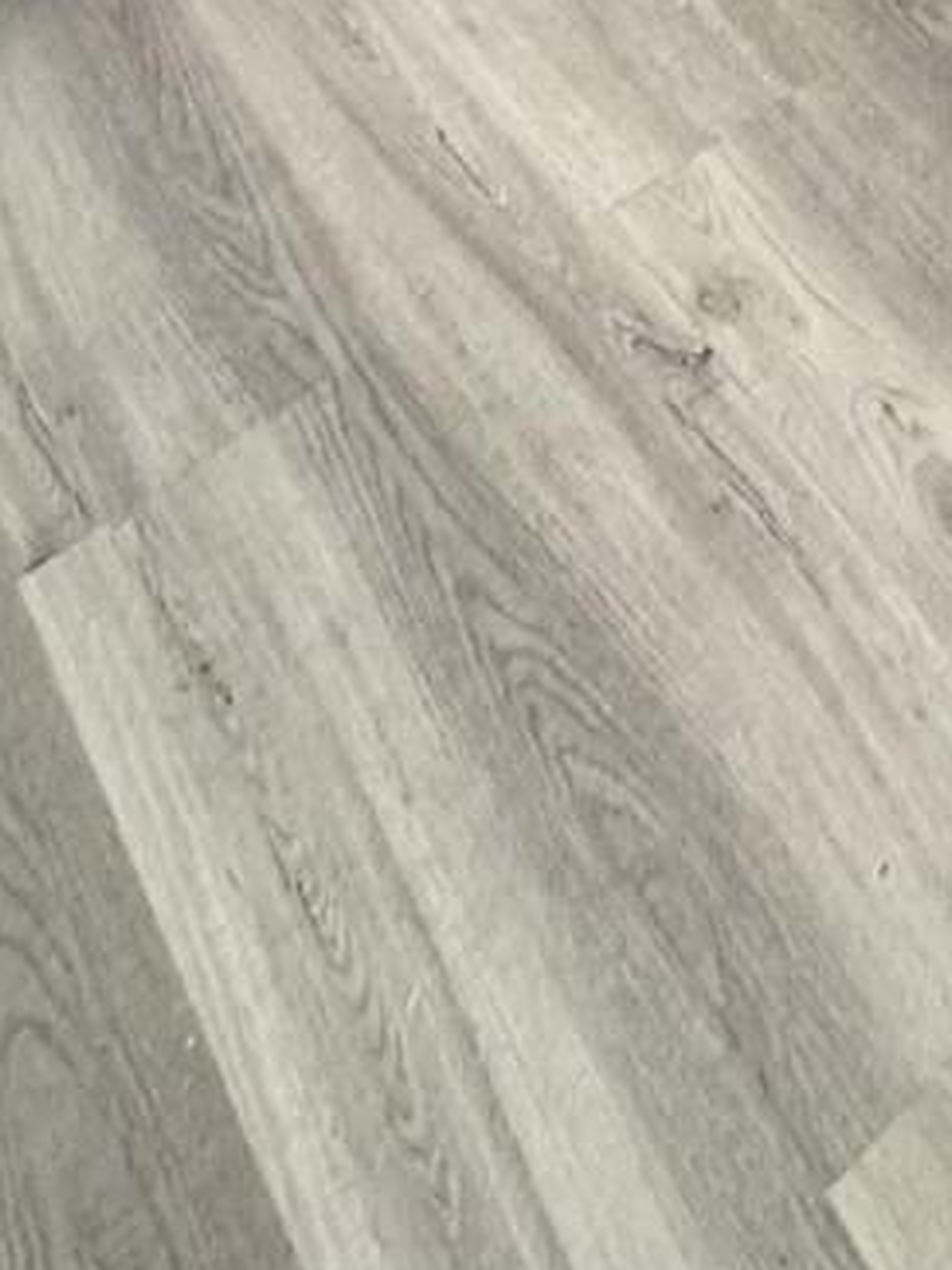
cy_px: -1047
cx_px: 791
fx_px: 2128
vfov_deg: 21.2
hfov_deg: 24.7
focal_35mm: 58
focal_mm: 2.22
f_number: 2.2
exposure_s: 1/60
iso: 400
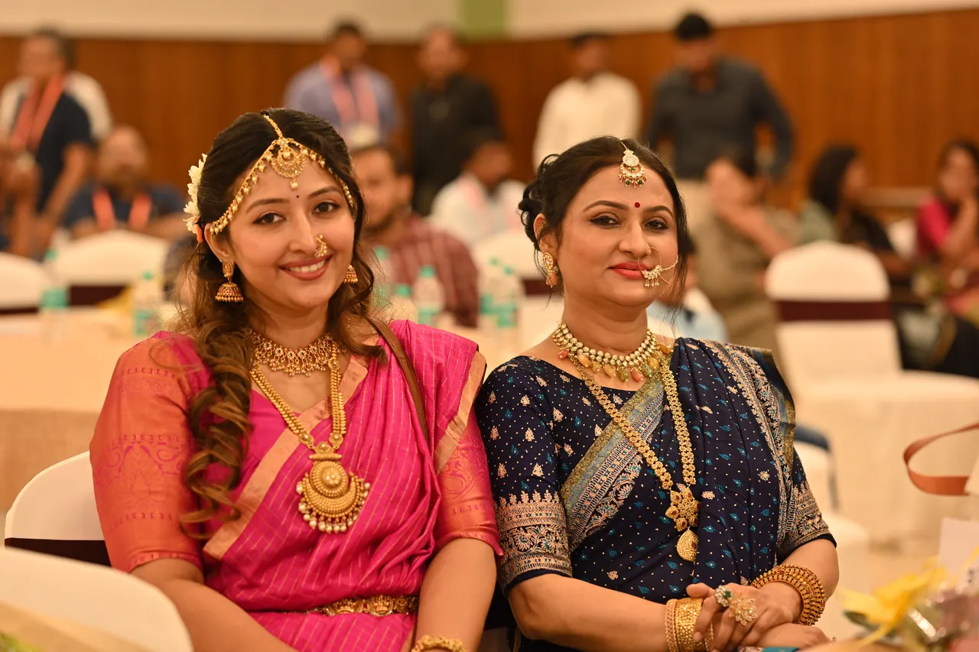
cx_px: 490
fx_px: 2311
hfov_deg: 23.9
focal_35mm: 85
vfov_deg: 16.1
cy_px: 326
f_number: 2.5
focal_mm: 85
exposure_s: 1/160
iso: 800
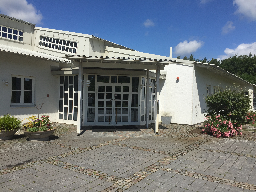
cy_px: 96
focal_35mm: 29
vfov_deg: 48.2
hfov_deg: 61.7
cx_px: 128
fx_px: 214
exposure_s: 1/3597
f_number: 2.2
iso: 32
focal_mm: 4.15
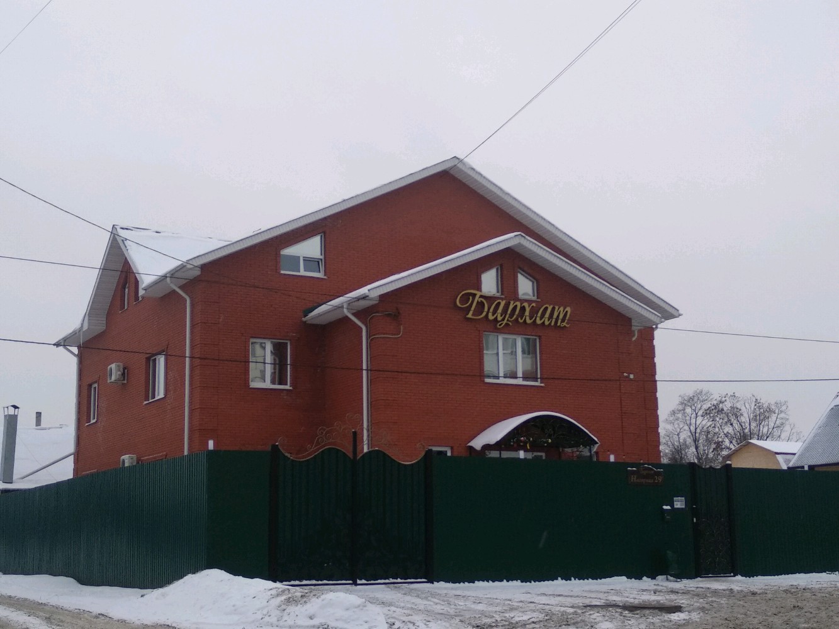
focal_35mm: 26
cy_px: 314
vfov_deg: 53.1
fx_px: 630
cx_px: 420
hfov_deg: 67.3
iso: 100
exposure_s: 1/135
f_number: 2.2
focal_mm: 3.83
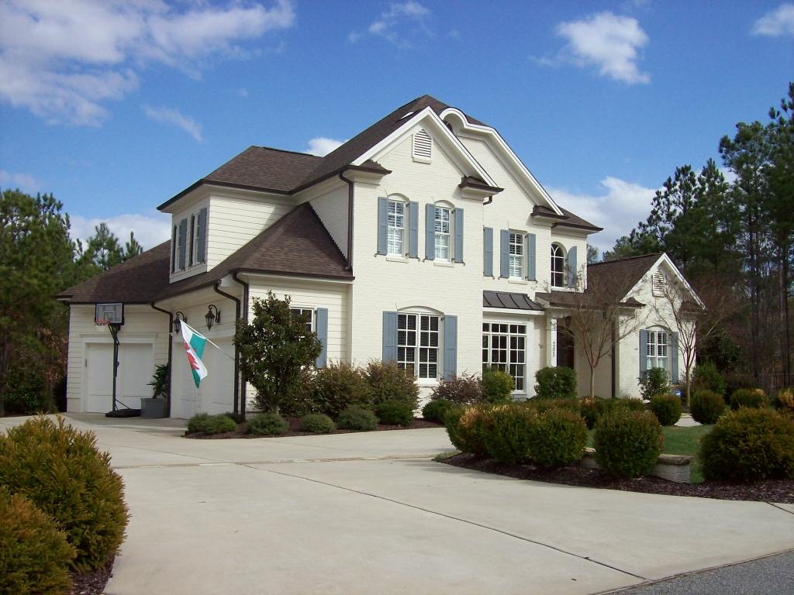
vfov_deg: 39.7
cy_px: 298
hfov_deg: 51.4
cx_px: 397
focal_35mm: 36
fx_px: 826
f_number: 4.8
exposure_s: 1/883
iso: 80
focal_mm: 6
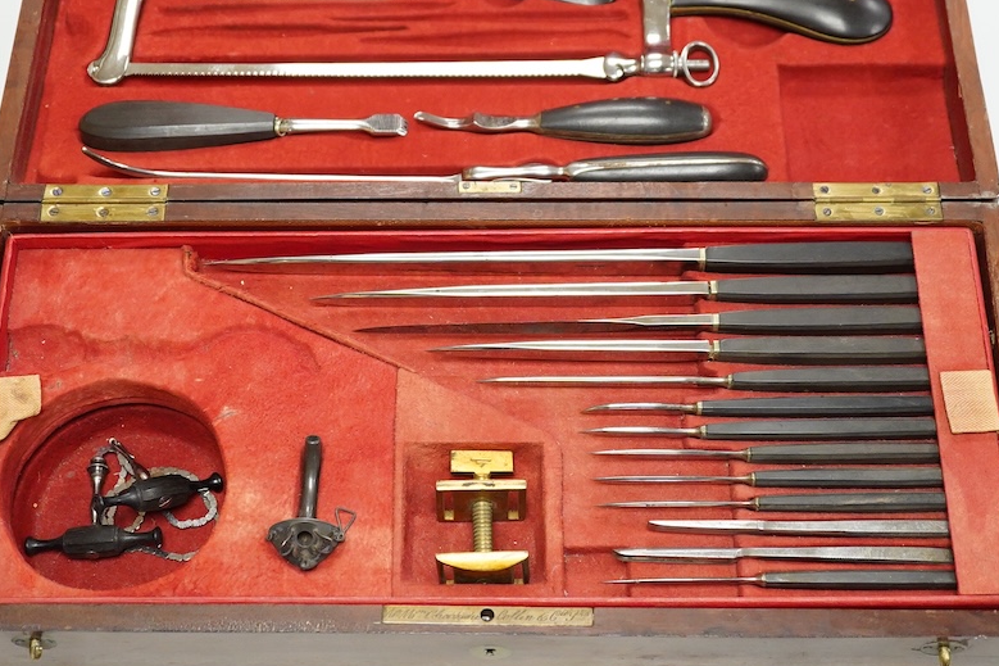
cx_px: 465
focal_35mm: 65
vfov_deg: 20.9
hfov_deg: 31.0
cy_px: 260
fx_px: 1803
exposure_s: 1/250
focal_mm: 30
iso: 2000
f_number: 3.5
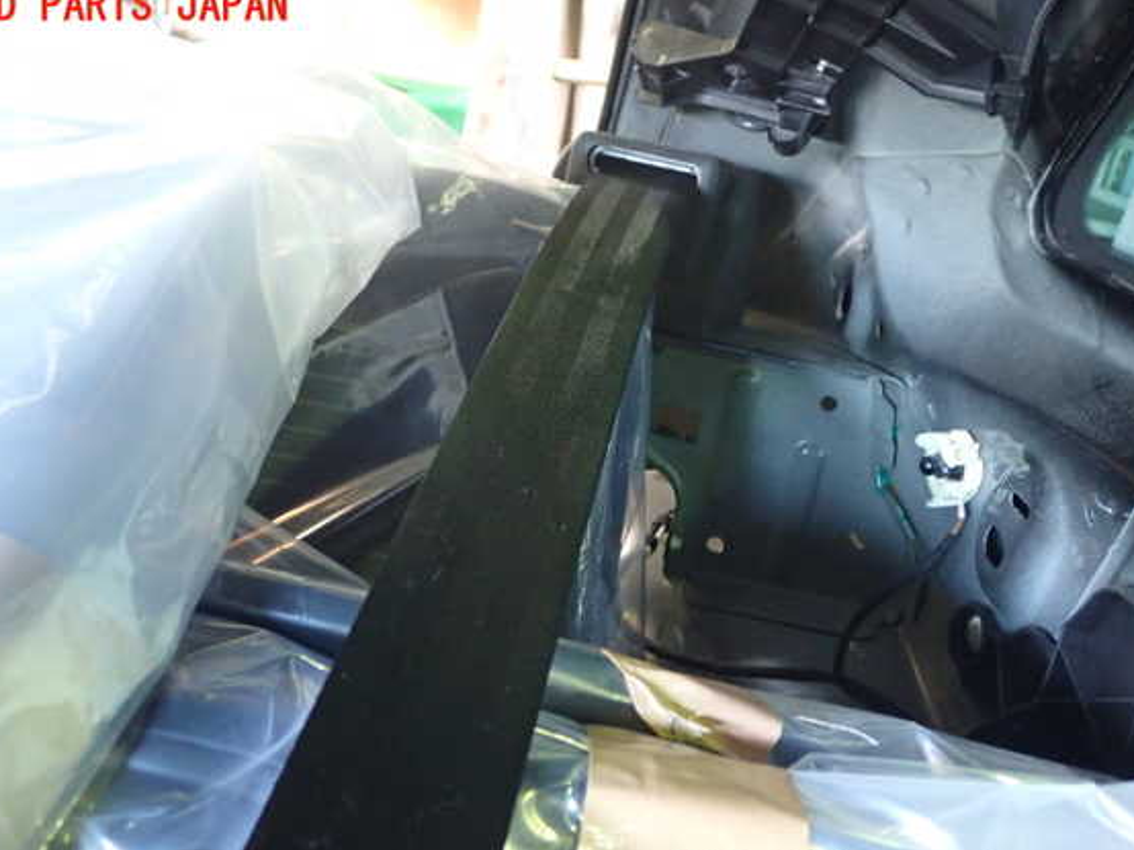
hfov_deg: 47.9
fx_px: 1277
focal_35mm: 39
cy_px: 442
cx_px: 530
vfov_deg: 36.8
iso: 800
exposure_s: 1/20
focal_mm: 6.37
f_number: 2.5
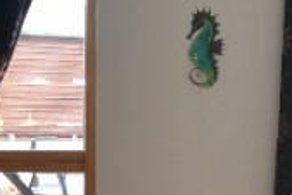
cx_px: 418
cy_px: 134
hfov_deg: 19.8
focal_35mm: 91
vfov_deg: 15.0
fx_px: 739
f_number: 4.5
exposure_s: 1/80
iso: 400
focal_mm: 10
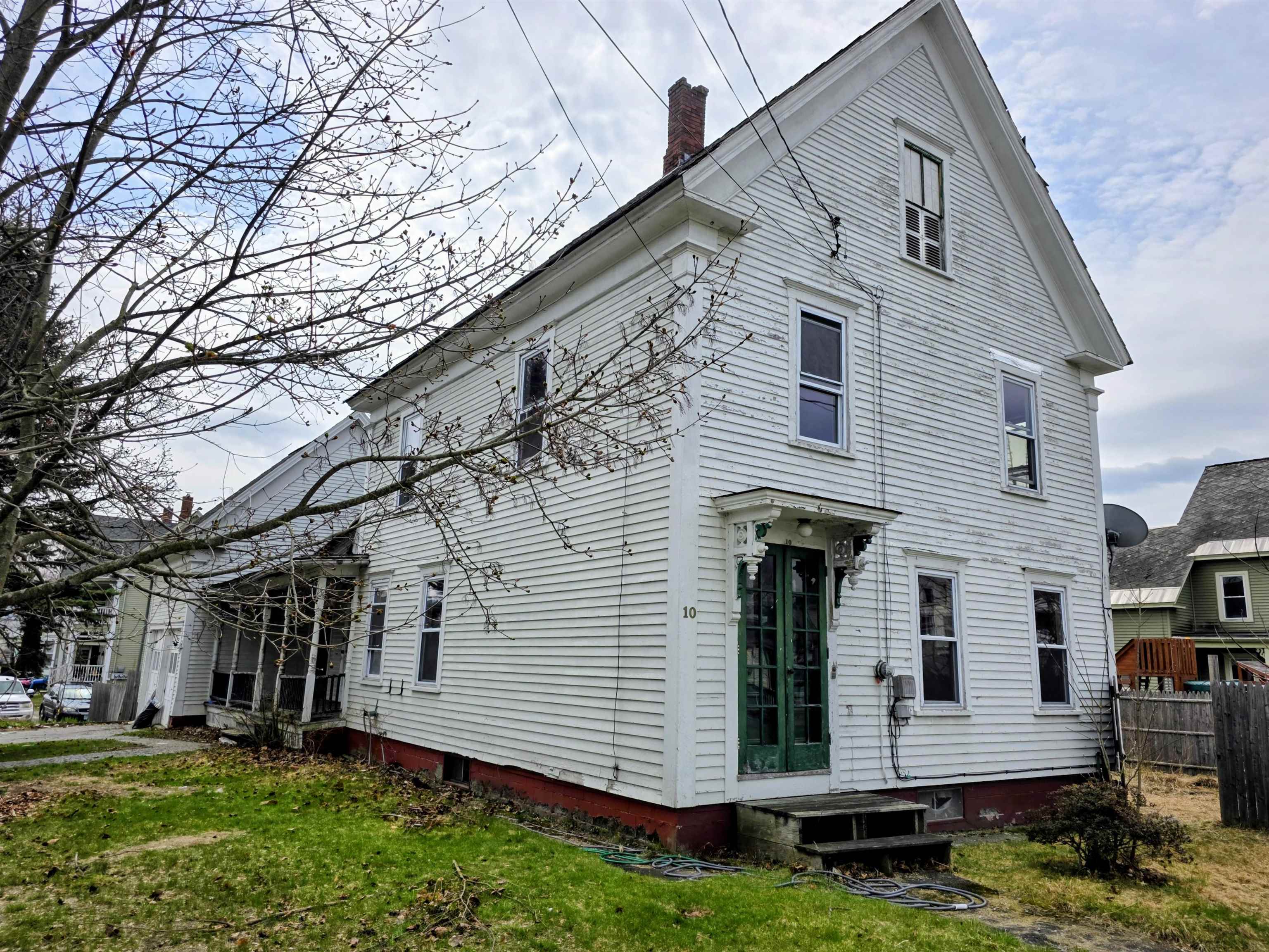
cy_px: 476
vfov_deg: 58.9
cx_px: 634
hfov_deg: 73.9
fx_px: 843
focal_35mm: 23
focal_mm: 6.3
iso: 64
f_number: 1.7
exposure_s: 1/7944
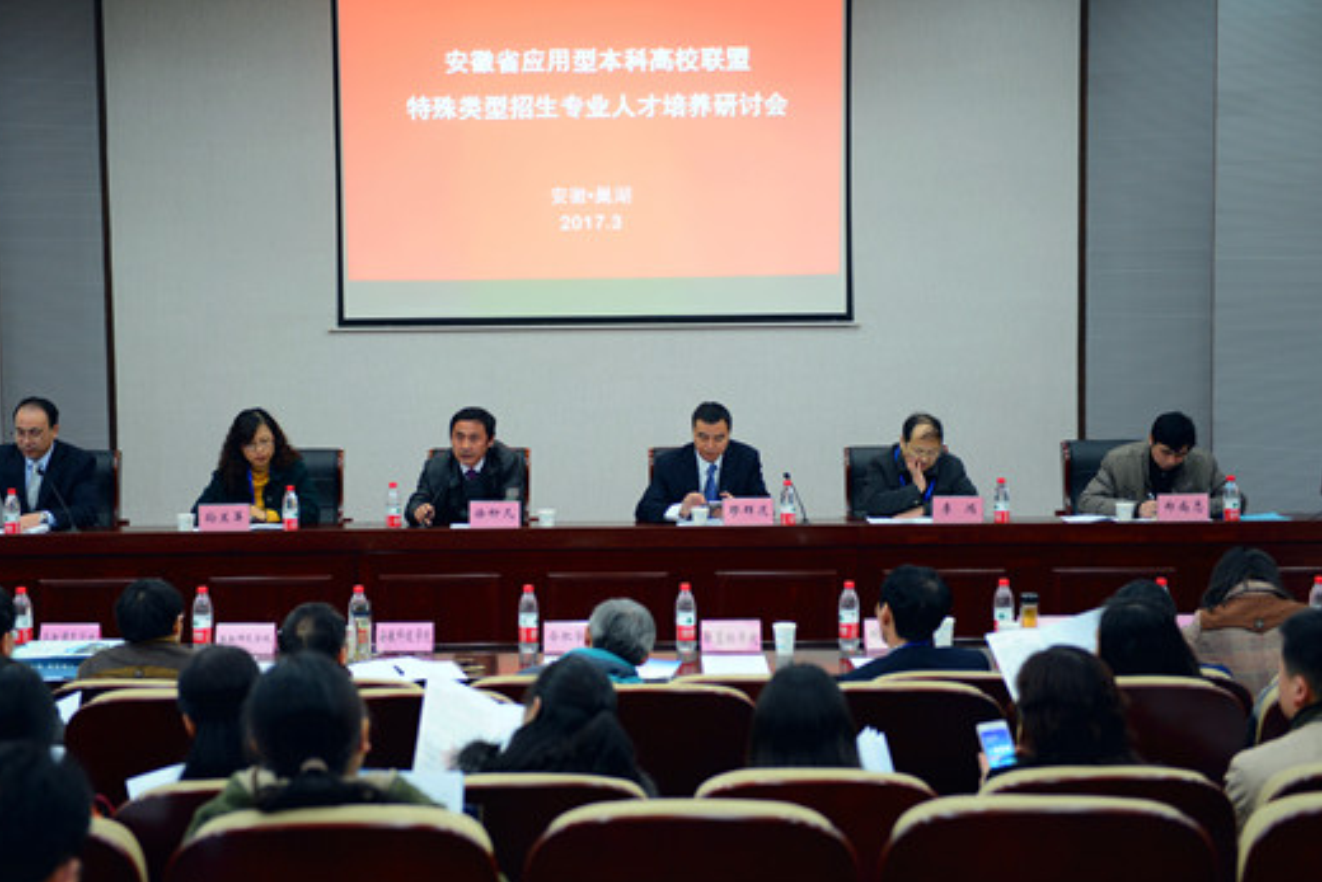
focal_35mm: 60
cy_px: 384
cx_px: 603
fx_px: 2204
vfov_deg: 22.6
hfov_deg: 33.4
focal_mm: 52
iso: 800
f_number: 2.8
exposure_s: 1/30
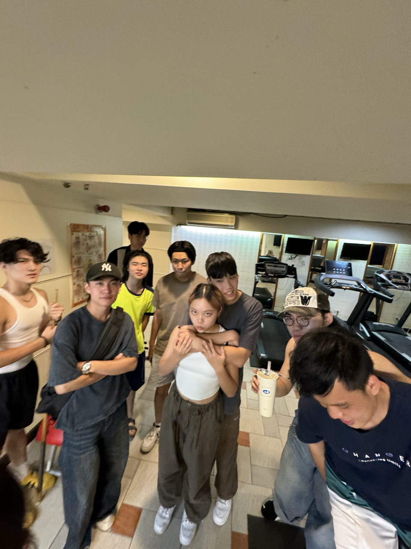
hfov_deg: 85.7
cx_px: 206
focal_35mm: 14
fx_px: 222
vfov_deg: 102.1
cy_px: 274
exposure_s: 1/60
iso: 500
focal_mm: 2.22
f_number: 2.2
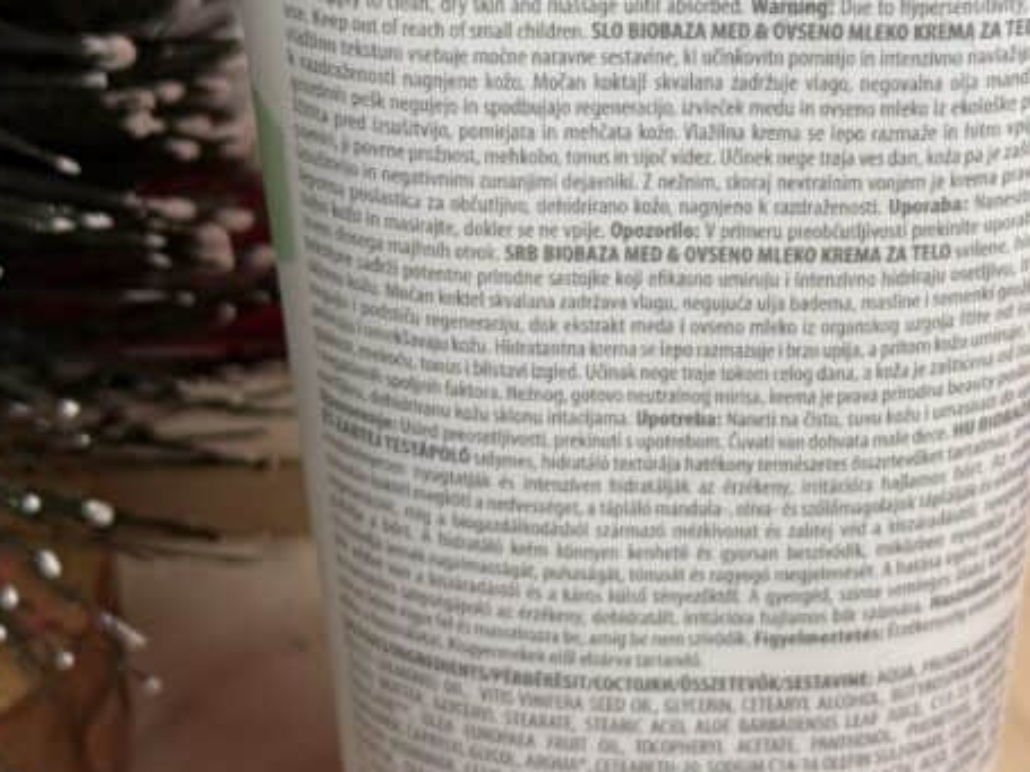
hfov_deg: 18.2
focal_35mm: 108
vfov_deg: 13.7
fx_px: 3213
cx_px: 697
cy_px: 254
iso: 64
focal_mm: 6.76
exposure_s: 1/50
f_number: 1.78
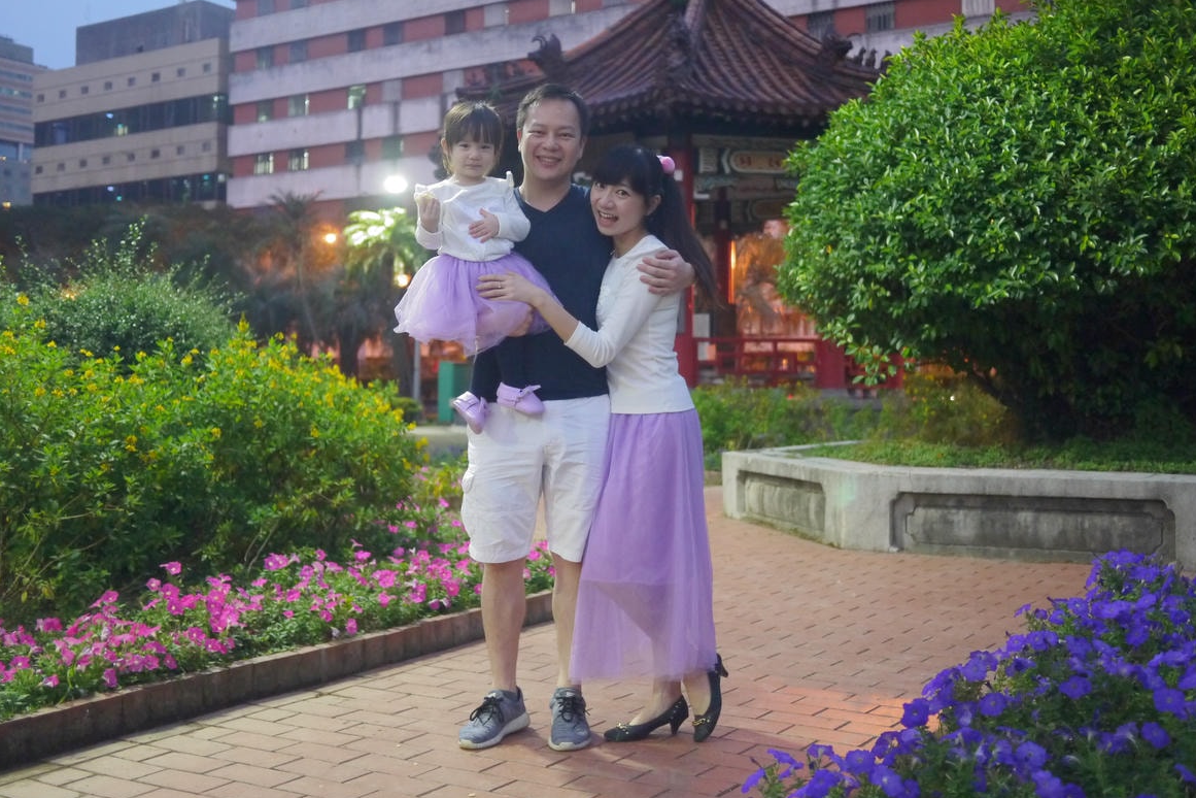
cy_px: 348
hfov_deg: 45.4
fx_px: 1428
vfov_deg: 31.2
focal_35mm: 43
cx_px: 616
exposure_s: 1/25
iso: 800
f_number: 1.7
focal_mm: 20
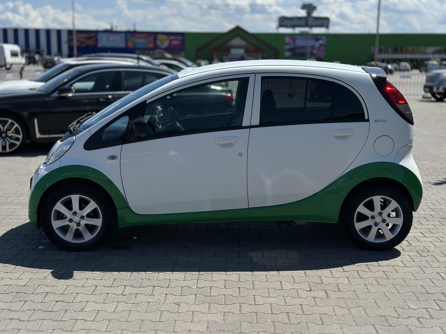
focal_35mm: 48
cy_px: 167
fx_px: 618
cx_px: 223
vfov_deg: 30.3
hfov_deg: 39.7
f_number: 1.78
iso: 100
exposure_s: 1/8929
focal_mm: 6.86
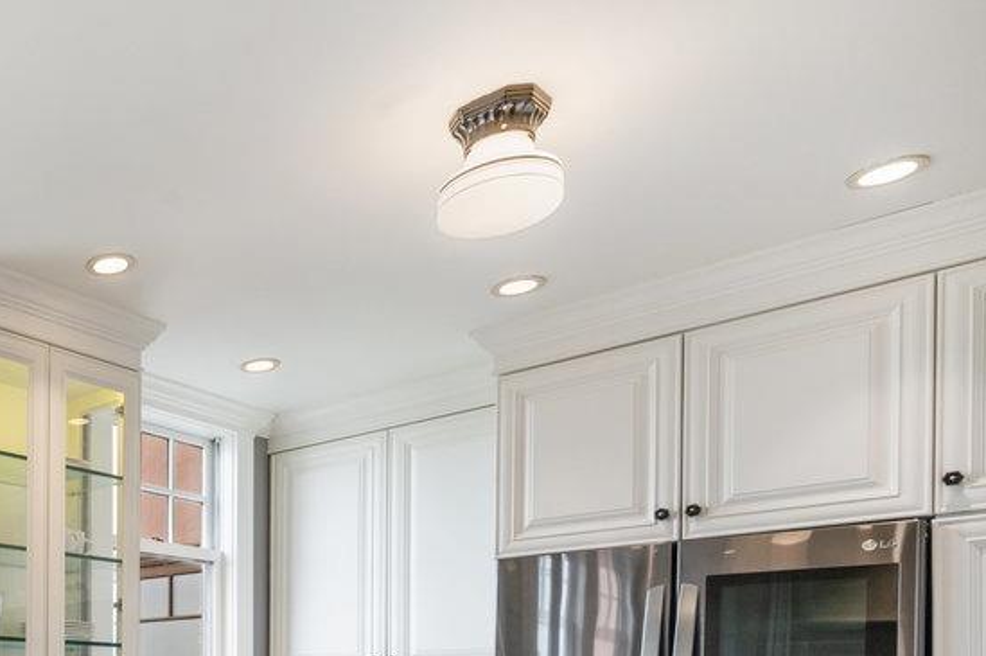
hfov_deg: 43.0
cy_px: 687
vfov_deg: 33.8
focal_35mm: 35
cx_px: -90
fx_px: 958
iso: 400
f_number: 9
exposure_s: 1/40
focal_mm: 16
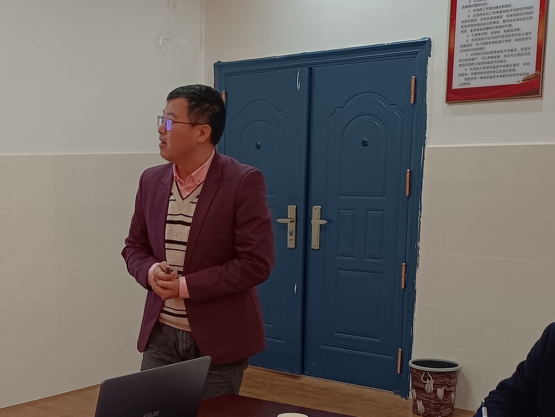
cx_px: 77
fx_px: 898
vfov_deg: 25.7
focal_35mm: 56
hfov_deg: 32.9
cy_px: 325
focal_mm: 4.71
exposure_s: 1/50
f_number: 1.89
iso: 636
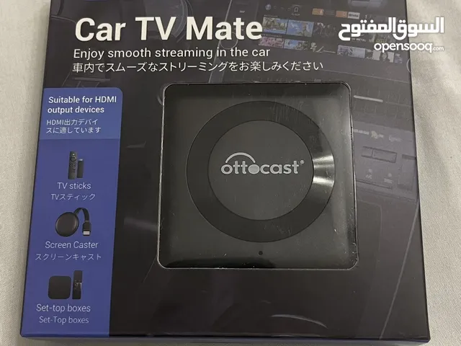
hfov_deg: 67.3
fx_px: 346
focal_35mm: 26
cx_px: 230
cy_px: 173
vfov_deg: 53.1
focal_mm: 5.1
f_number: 1.6
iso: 250
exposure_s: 1/50
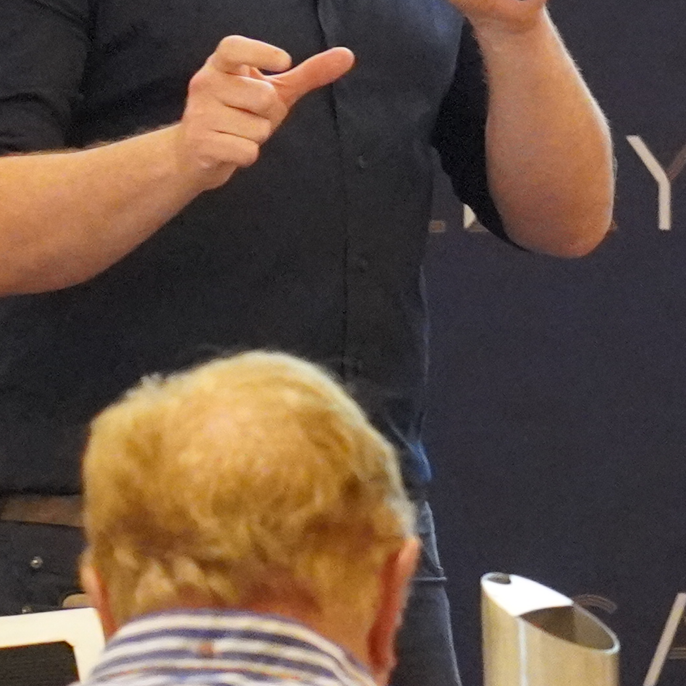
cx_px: 1599
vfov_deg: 3.0
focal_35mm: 575
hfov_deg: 3.0
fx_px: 12902
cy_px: 113
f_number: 4
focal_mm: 79
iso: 6400
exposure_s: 1/100
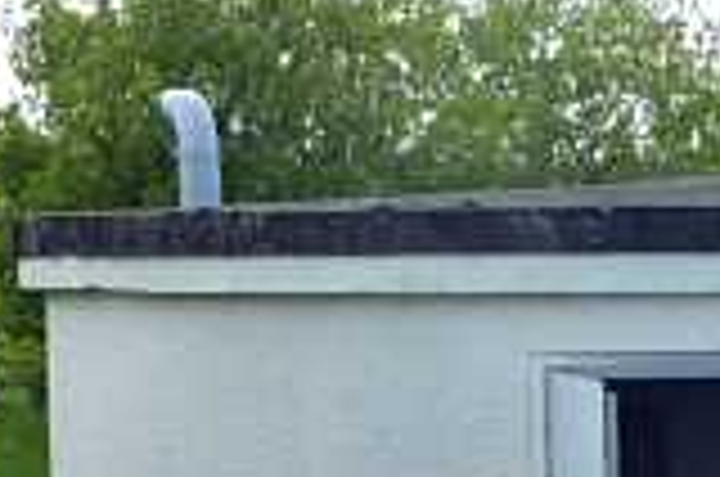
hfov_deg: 14.8
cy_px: 560
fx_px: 2715
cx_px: 788
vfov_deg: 9.9
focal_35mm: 136
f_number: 4.2
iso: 160
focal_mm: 8.5
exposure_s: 1/320
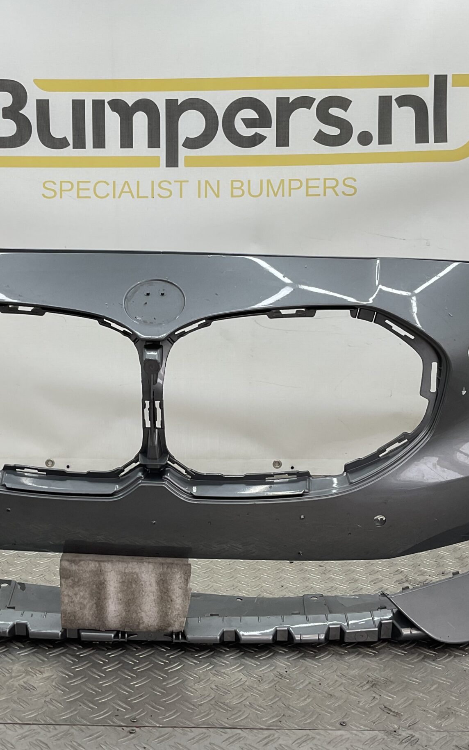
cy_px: 365
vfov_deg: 46.2
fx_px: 879
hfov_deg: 29.8
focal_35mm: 43
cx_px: 184
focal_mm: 3
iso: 16
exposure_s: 1/104
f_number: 1.8
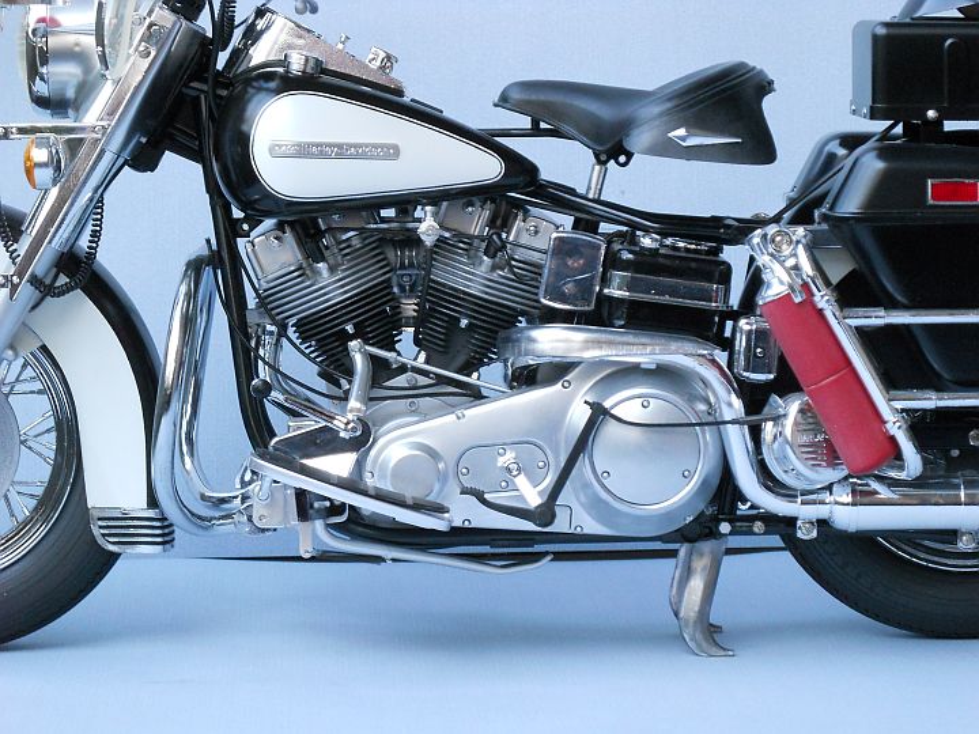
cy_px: 367
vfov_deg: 10.2
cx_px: 490
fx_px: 4101
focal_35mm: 145
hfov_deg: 13.6
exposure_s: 1/40
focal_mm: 24.03
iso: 400
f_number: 6.7
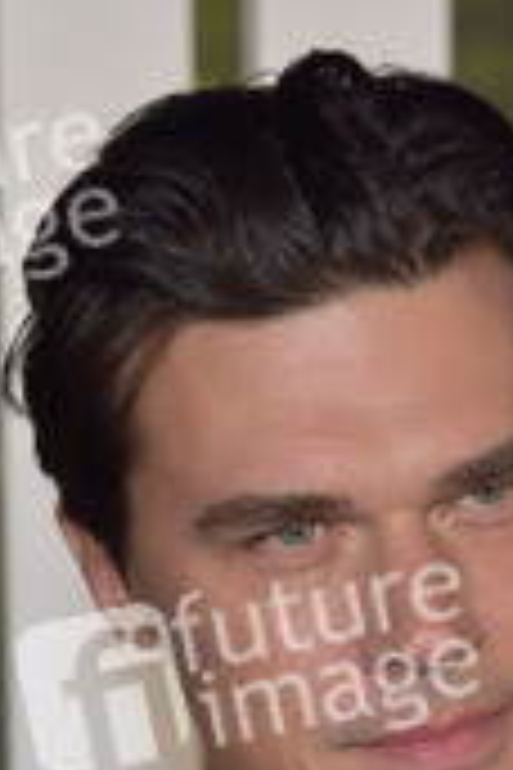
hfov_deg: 5.6
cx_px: 380
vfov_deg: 8.3
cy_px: 896
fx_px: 5236
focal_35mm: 245
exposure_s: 1/200
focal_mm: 105
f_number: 6.3
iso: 800
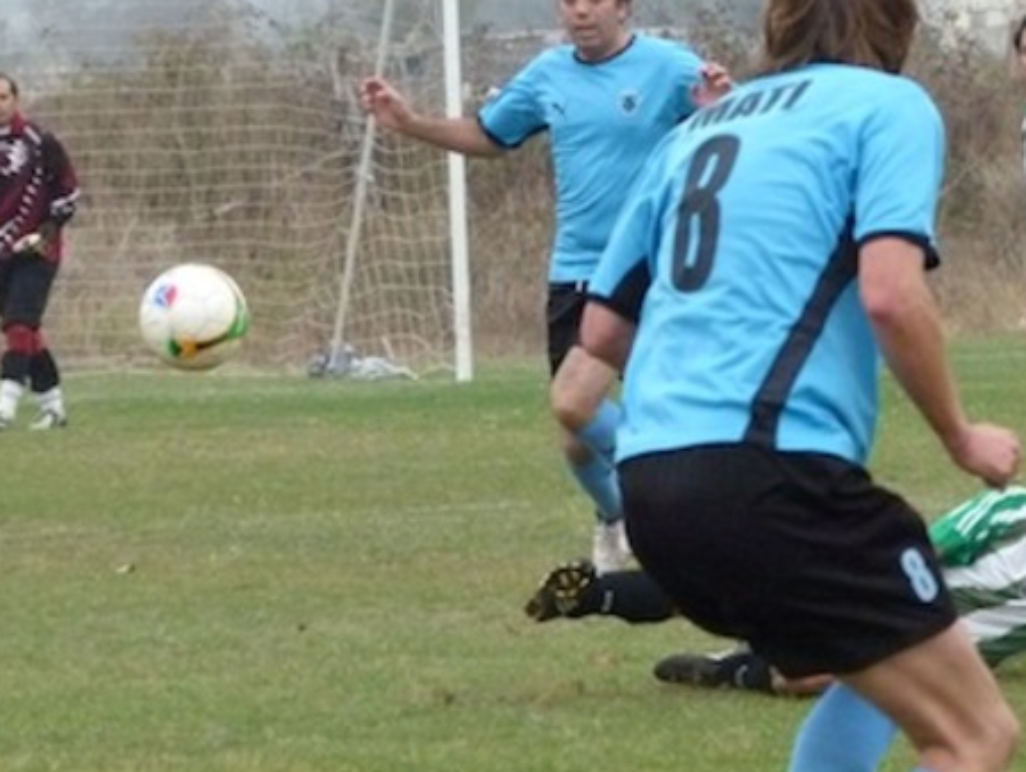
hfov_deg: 5.5
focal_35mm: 357
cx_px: 586
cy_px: 344
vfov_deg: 4.2
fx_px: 10590
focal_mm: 45.4
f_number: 4
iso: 800
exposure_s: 1/1000
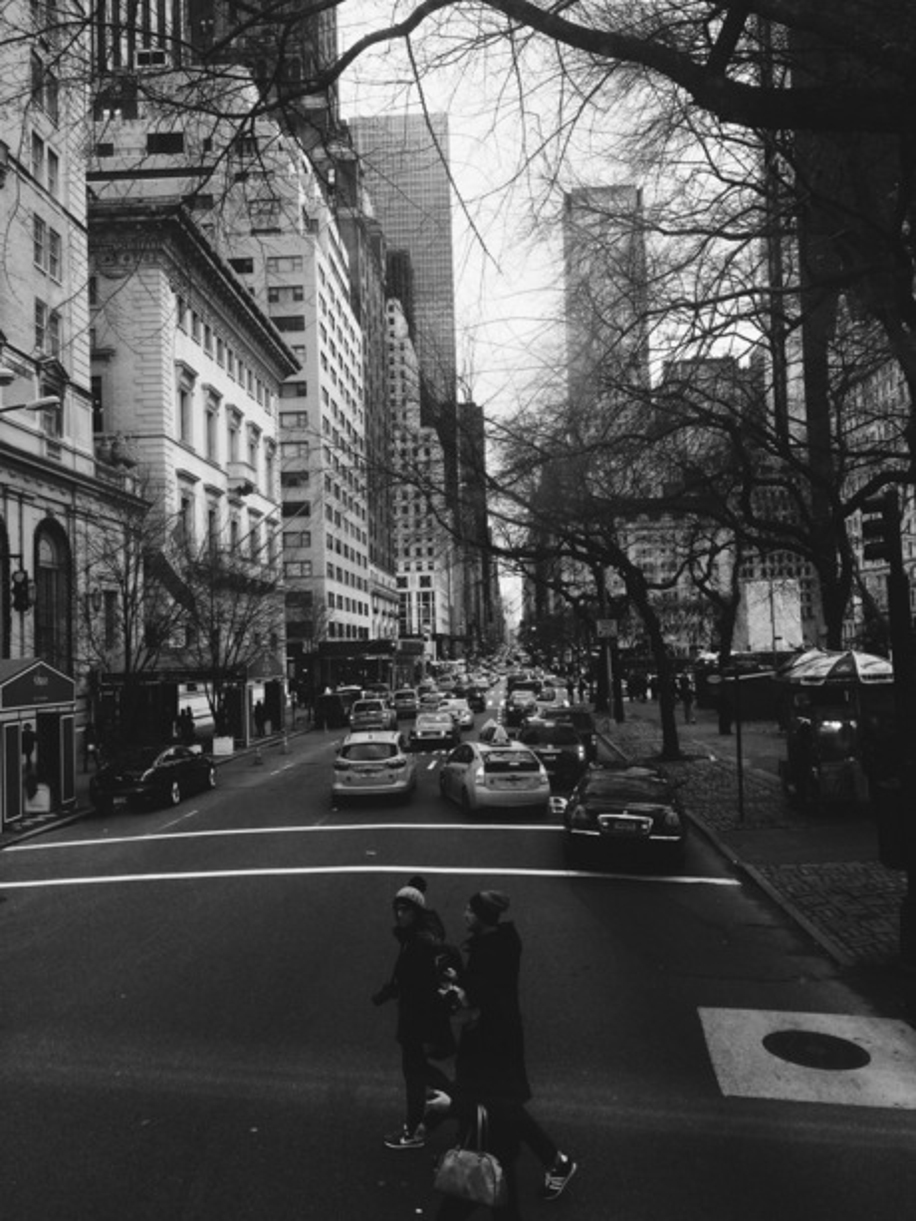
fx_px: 1023
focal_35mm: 29
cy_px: 610
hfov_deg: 48.2
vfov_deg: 61.6
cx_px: 458
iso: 32
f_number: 2.2
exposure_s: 1/199
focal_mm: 4.15
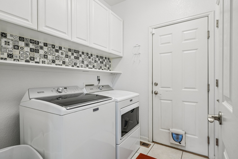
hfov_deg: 90.0
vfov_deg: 67.4
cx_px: 119
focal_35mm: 18
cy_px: 80
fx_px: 119
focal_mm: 12
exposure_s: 1/30
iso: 250
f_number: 8
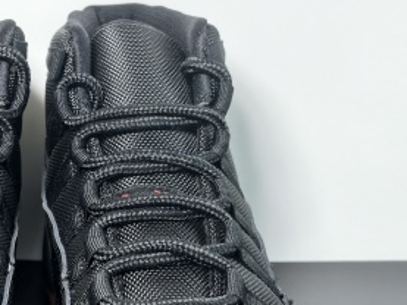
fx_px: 917
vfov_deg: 18.7
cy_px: 255
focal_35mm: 78
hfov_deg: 24.2
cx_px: 24
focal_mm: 6.98
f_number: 2
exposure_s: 1/1475
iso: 500
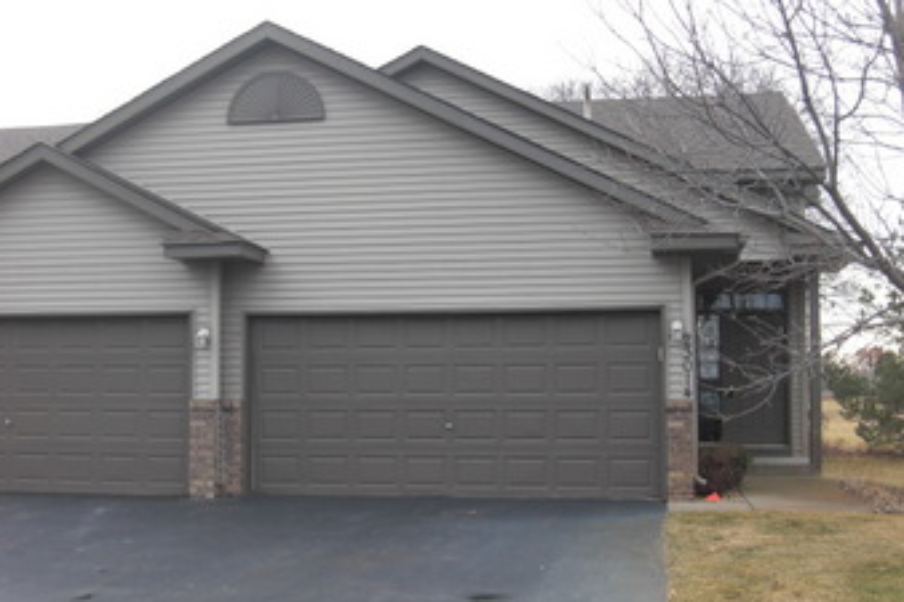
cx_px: 447
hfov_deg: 40.4
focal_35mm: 49
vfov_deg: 27.5
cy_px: 345
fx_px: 1230
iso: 50
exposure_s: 1/100
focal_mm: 8.2
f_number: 3.3
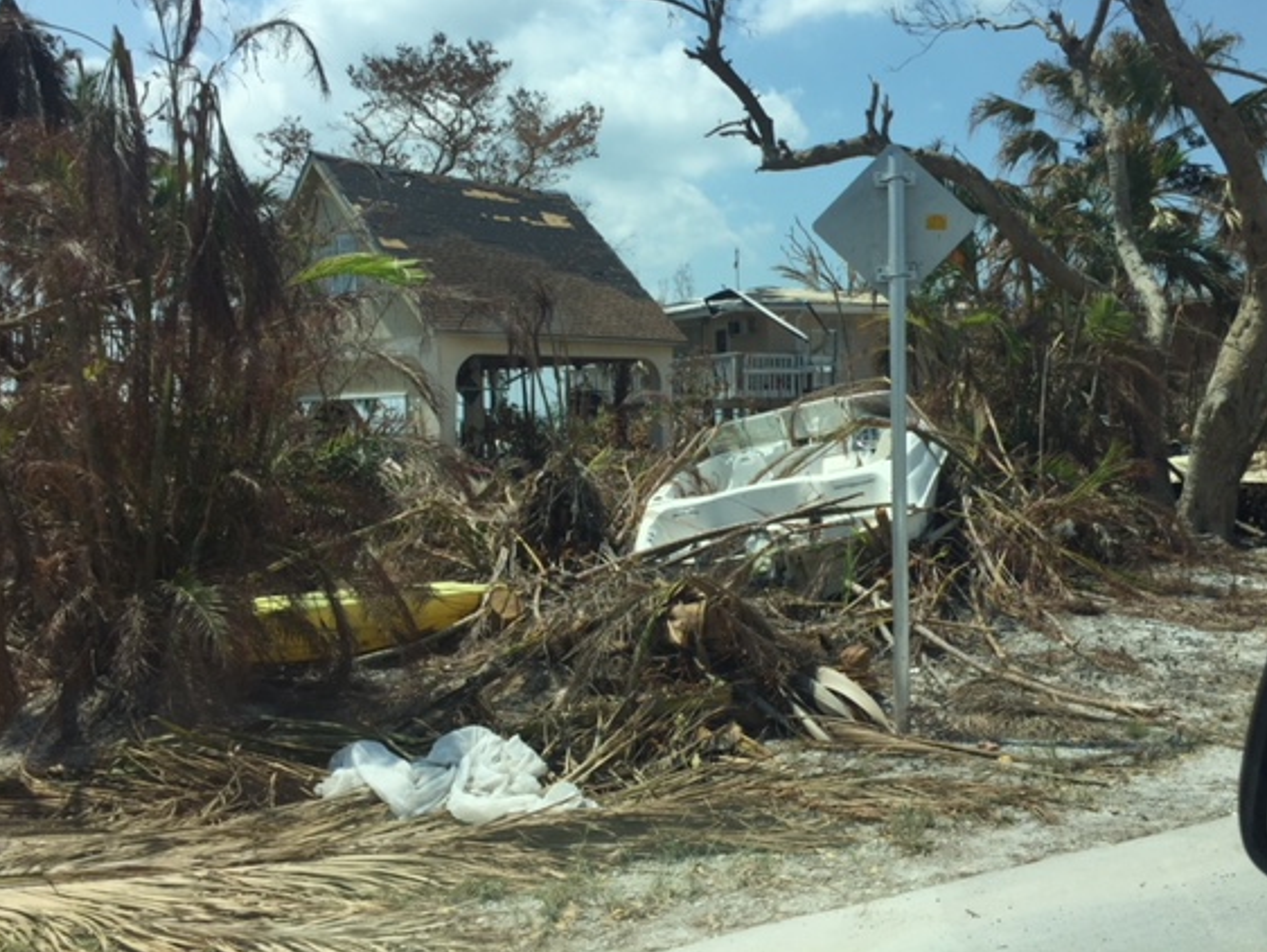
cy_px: 415
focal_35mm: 33
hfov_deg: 55.3
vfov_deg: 42.9
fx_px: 1208
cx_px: 676
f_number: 2.2
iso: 32
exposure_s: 1/2326
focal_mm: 4.15
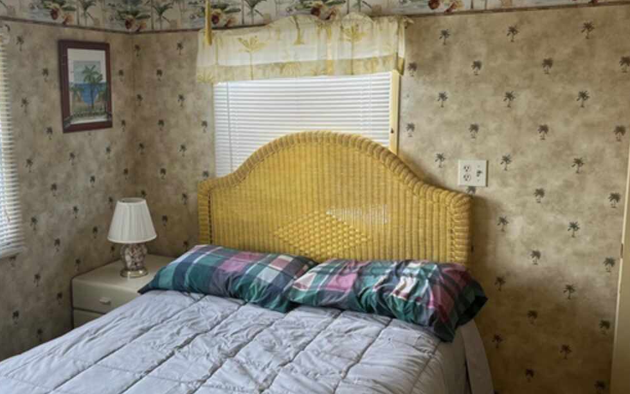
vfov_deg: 35.3
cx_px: 269
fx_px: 618
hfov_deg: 53.8
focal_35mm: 36
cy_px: 183
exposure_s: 1/159
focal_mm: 5.1
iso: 64
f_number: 1.6
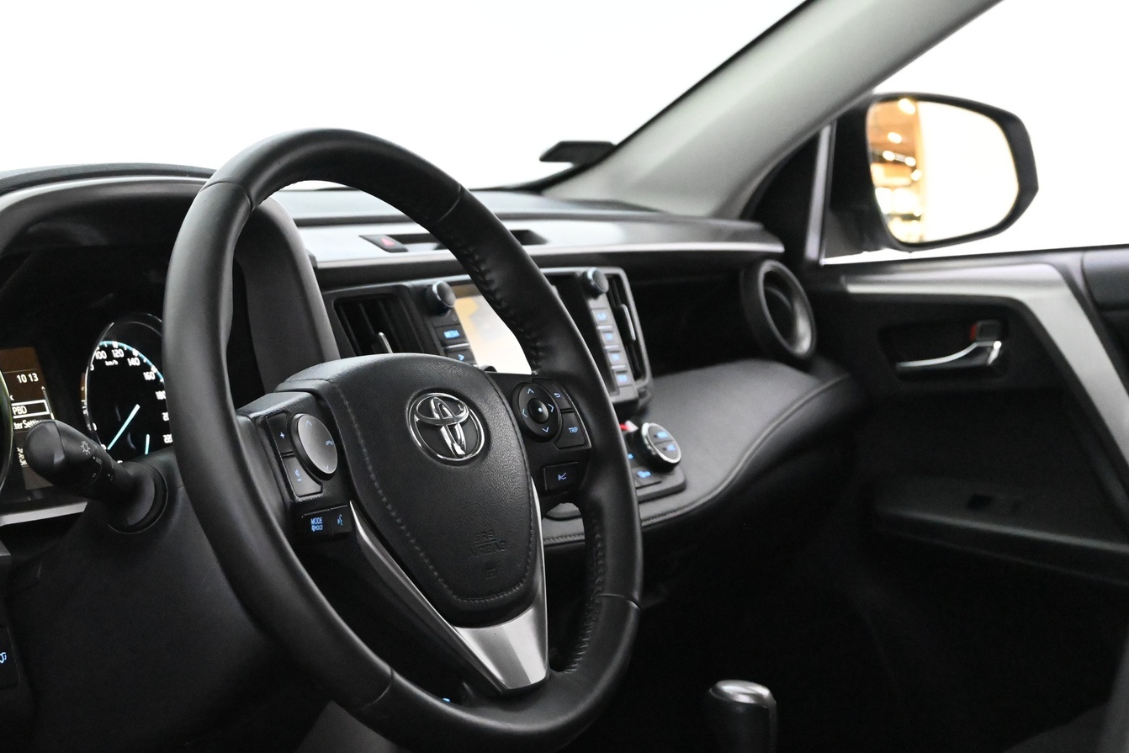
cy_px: 449
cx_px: 501
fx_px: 2214
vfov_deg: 19.3
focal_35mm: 71
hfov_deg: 28.6
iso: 12800
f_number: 5.6
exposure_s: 1/60
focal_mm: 39
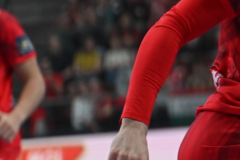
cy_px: 51
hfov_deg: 4.6
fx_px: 2952
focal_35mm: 443
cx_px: 266
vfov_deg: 3.1
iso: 3200
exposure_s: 1/1250
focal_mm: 140
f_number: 4
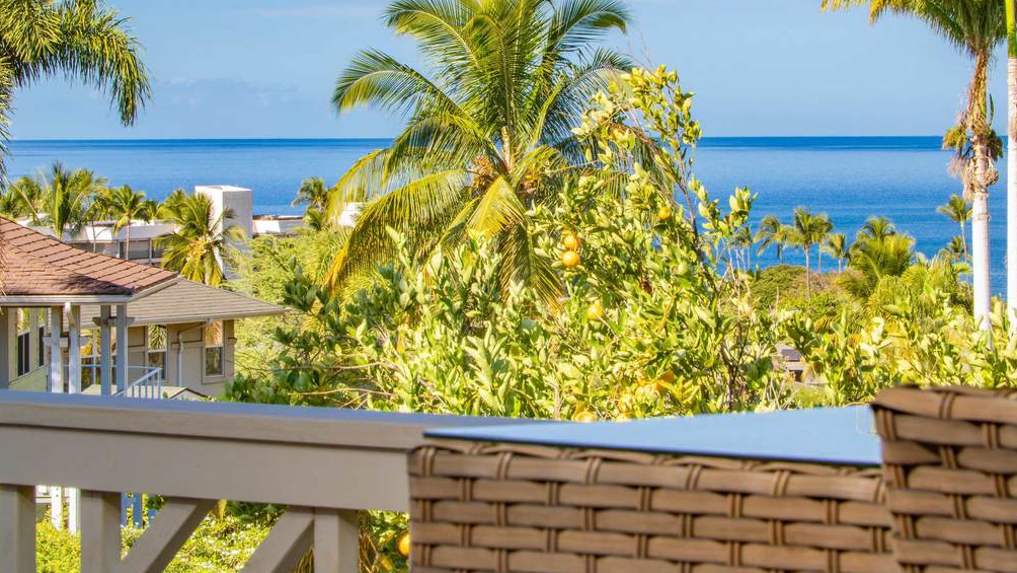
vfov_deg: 7.5
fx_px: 4342
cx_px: 520
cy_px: 175
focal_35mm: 161
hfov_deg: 13.4
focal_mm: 58
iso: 400
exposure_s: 1/30
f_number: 14
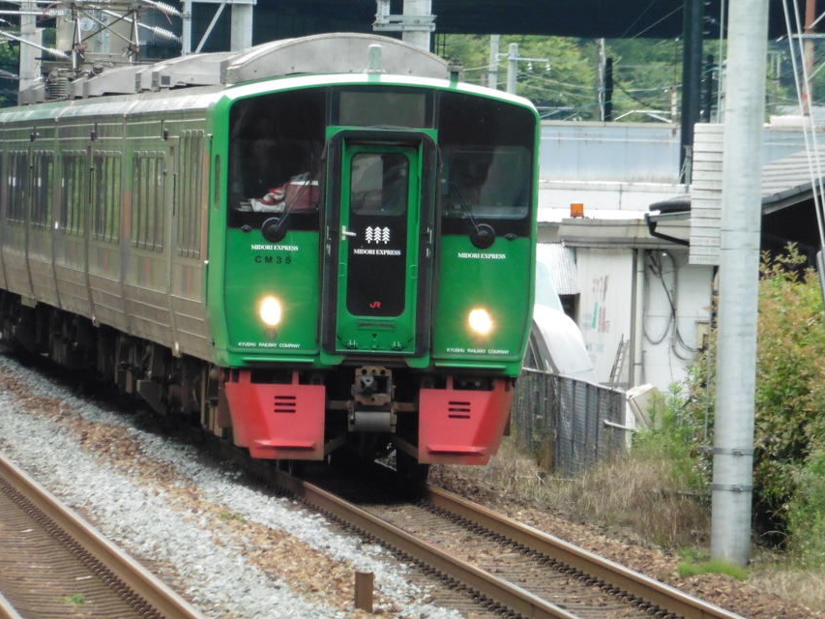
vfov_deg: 2.9
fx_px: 12419
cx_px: 343
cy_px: 264
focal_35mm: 521
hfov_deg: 3.8
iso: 400
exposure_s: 1/200
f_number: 6.2
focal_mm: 77.4
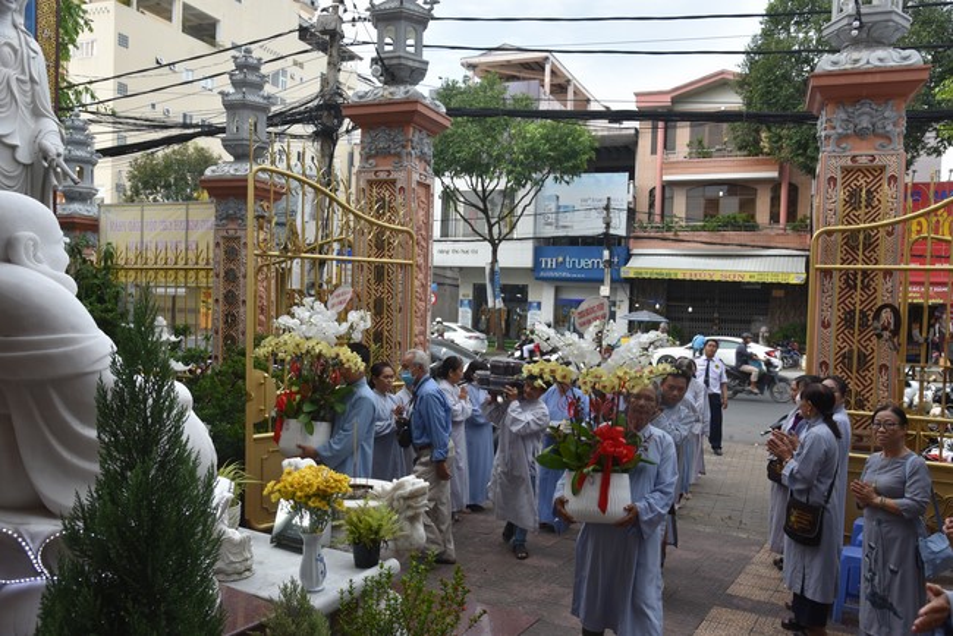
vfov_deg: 42.4
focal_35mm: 31
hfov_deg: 60.3
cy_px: 318
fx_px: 821
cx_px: 476
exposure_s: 1/200
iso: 400
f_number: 7.1
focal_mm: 31
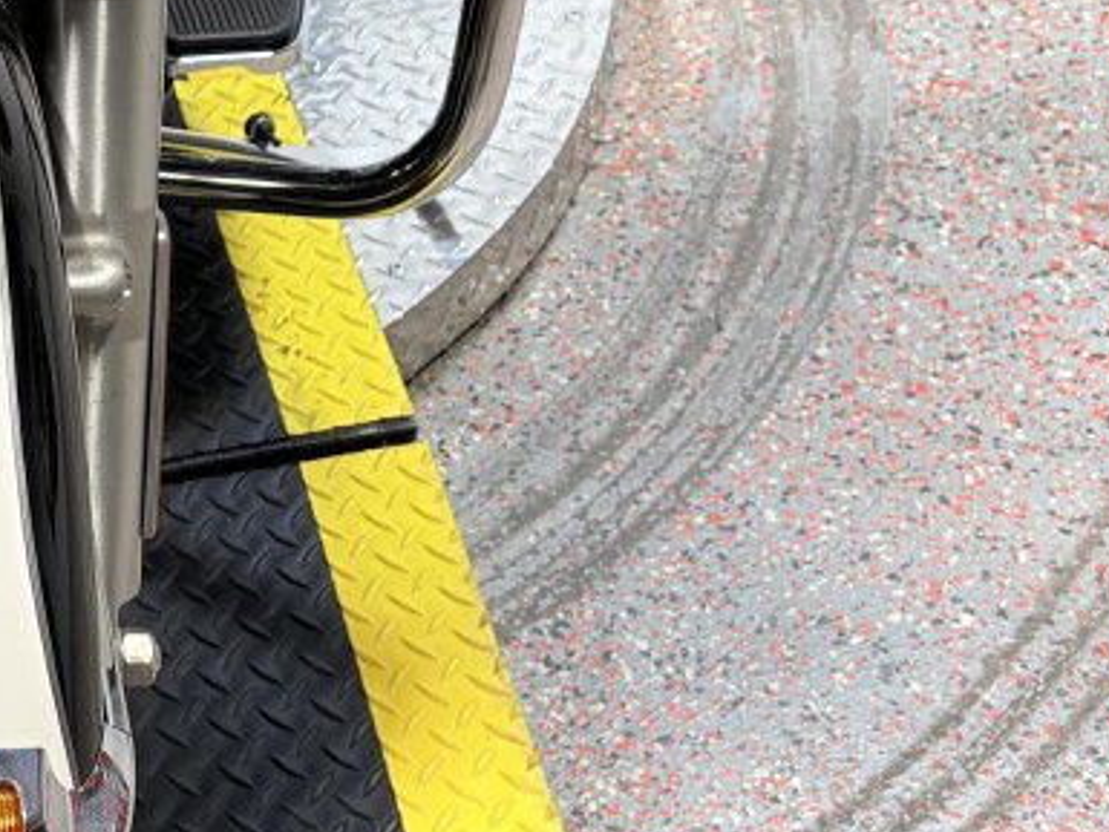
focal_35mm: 72
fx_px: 2307
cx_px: -174
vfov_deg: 19.7
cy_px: -35
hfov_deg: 24.8
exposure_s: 1/120
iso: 50
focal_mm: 5.96
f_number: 1.6
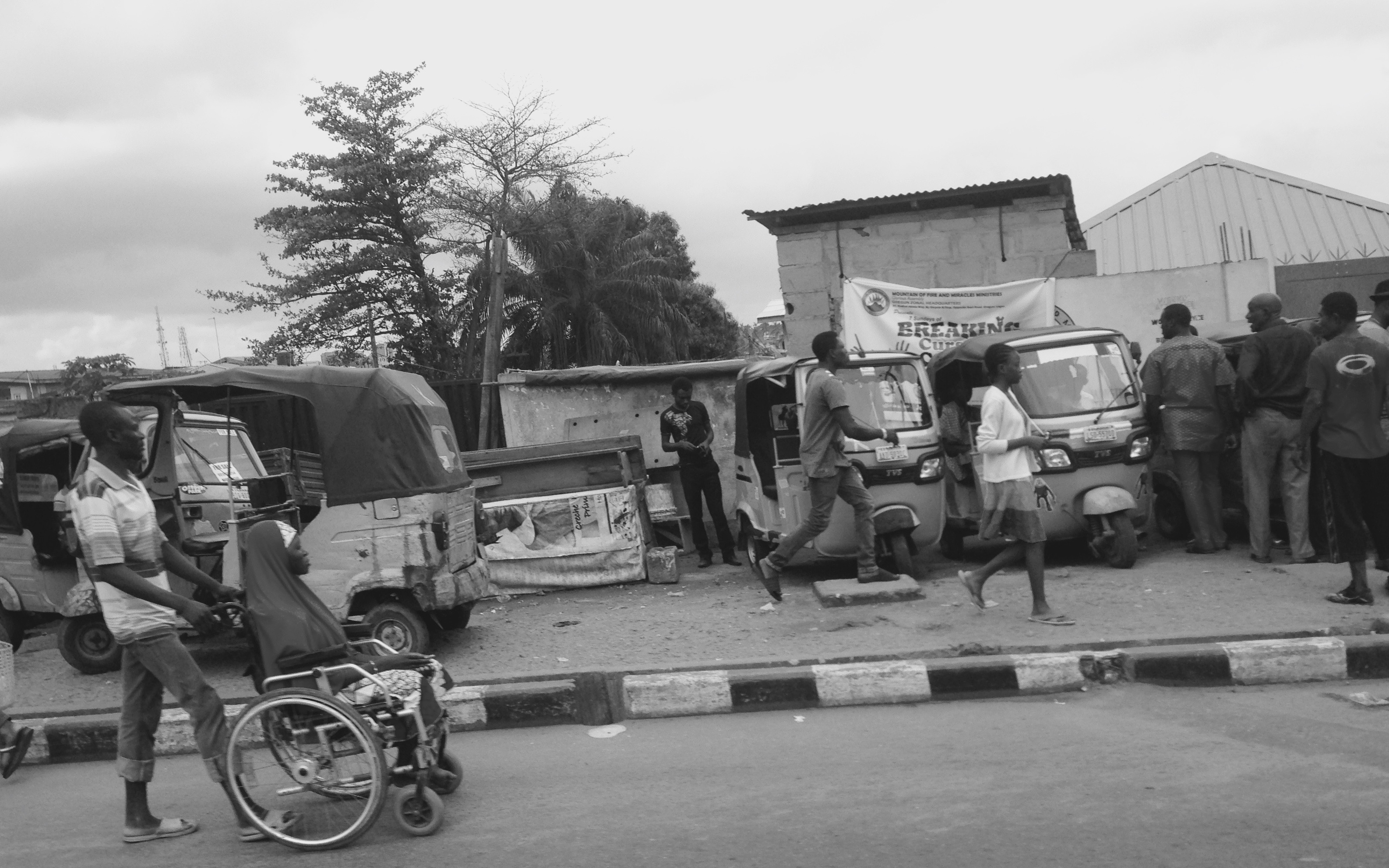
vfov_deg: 35.3
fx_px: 1363
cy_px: 500
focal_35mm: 36
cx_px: 678
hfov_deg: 54.0
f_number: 2.4
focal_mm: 4.12
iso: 50
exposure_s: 1/874
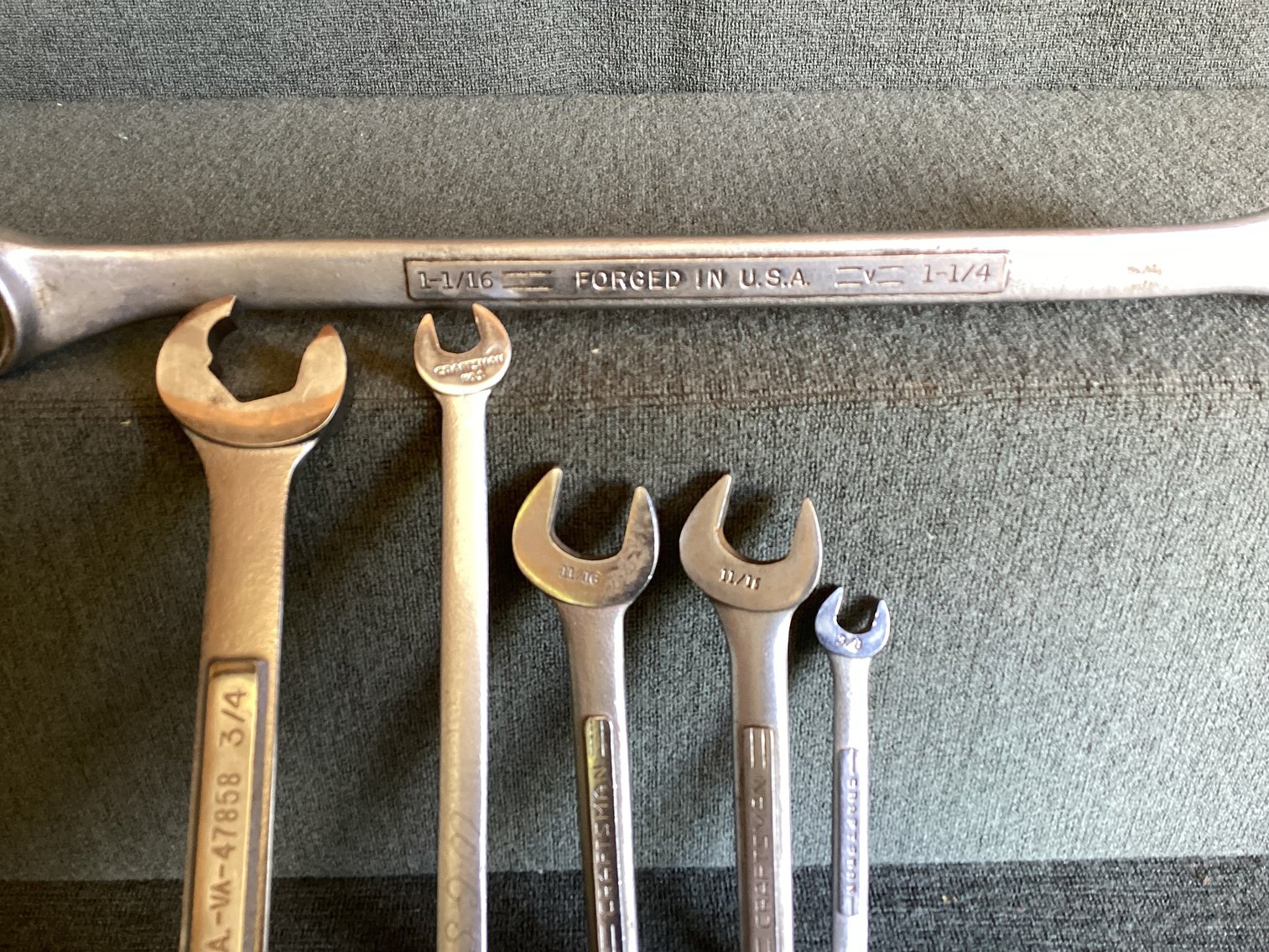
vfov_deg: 45.4
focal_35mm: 31
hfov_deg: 58.3
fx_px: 1137
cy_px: 476
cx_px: 634
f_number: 2.4
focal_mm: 3.3
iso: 200
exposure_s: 1/50
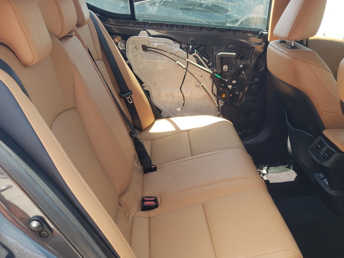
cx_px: 212
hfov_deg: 49.7
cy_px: 165
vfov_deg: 38.4
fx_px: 368
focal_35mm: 37
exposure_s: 1/312
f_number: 1.5
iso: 50
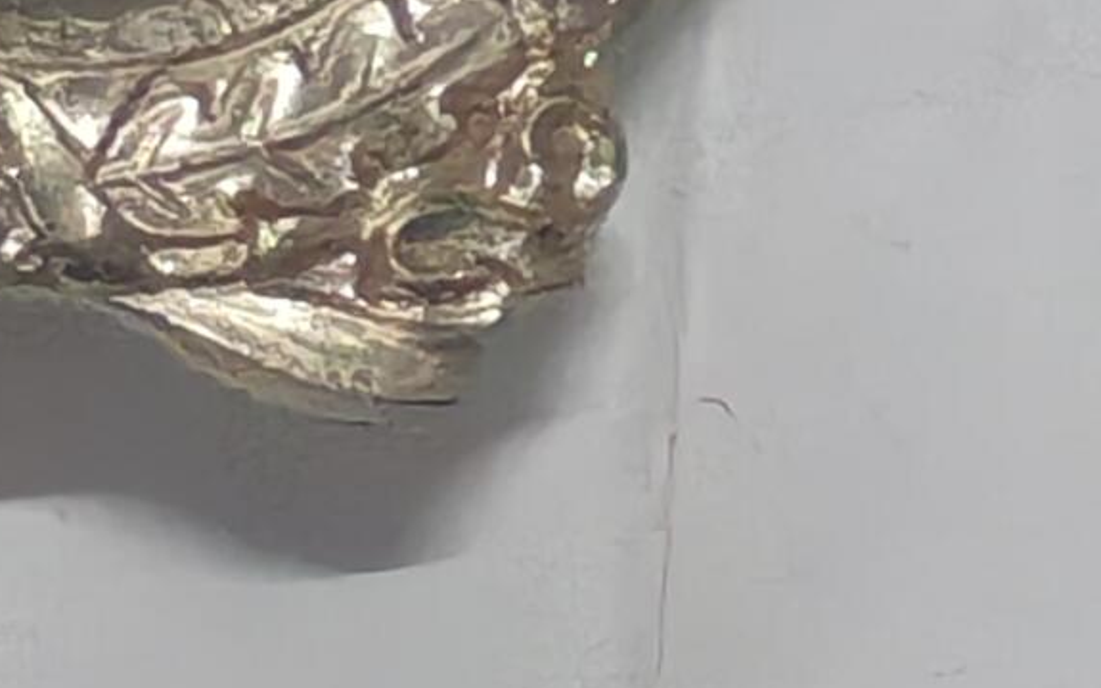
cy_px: -673
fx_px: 14729
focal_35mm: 491
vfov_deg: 2.7
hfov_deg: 4.3
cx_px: 161
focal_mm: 5.52
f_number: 1.95
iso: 800
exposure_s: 1/50
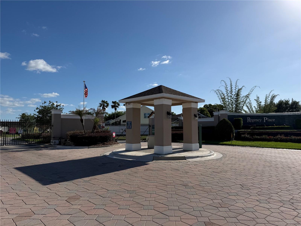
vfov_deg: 56.8
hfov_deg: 71.6
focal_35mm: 24
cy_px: 113
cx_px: 150
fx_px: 209
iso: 80
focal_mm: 6.76
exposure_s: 1/8130
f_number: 1.78
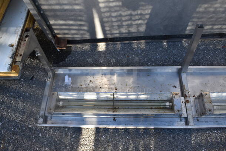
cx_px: 113
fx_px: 170
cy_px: 76
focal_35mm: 27
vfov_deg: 48.0
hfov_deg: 67.3
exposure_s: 1/250
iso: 200
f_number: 6.3
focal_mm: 18
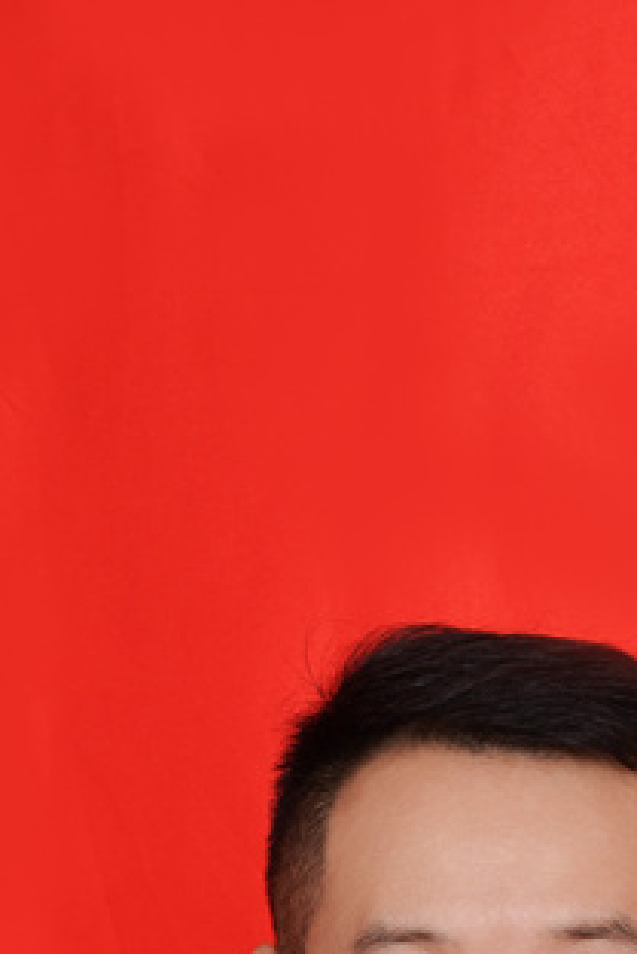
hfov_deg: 3.5
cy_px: 1801
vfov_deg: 5.1
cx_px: 549
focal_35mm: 395
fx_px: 10472
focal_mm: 103
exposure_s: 1/160
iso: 200
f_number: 14
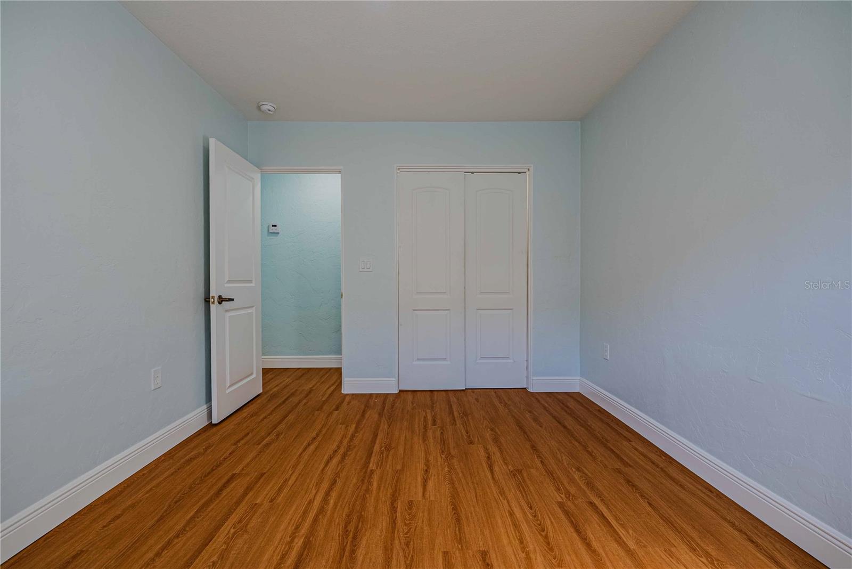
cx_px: 426
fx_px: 391
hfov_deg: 95.0
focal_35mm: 16
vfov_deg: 72.1
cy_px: 284
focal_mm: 16.5
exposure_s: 1/30
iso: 320
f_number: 8
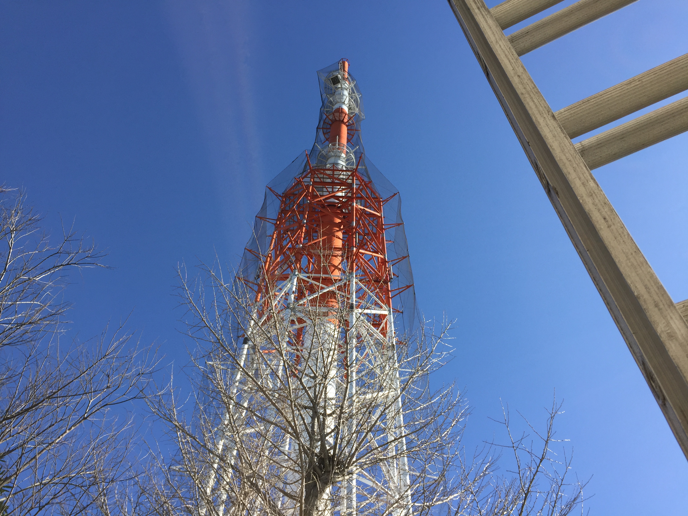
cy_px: 258
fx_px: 576
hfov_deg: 61.7
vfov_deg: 48.2
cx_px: 344
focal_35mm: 29
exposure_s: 1/1522
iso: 32
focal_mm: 4.15
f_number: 2.2
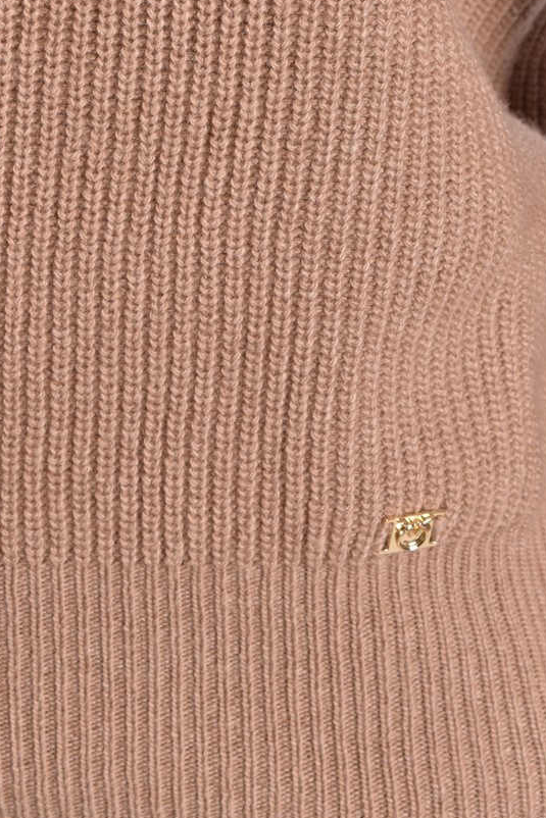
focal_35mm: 139
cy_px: 159
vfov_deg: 14.7
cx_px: 268
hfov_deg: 9.9
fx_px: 3157
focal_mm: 55
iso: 320
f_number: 9
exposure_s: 1/50
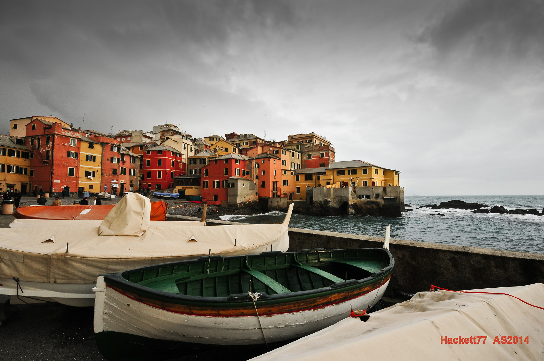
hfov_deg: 100.5
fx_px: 226
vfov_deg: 77.2
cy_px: 180
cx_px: 272
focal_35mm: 15
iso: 400
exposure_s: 1/125
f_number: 11
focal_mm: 10
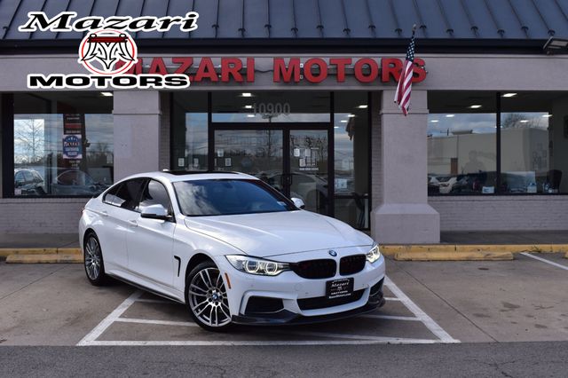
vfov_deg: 31.9
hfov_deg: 46.4
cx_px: 284
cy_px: 189
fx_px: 662
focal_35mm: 42
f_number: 11
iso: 400
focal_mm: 28
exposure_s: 1/400
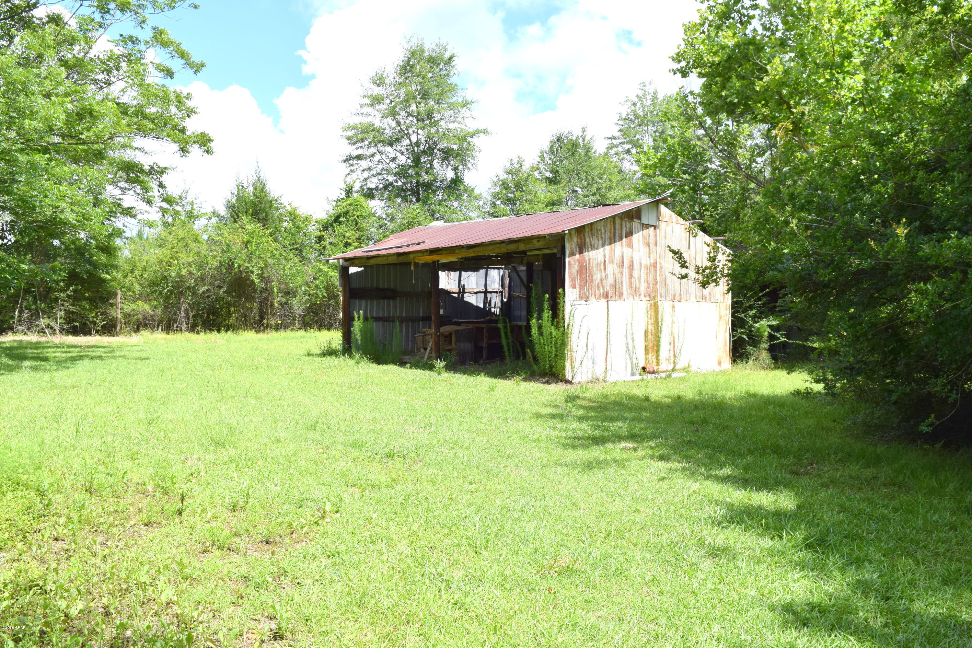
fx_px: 729
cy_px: 324
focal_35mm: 27
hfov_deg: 67.4
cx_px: 486
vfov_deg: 47.9
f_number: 10
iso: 200
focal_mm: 18
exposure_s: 1/400
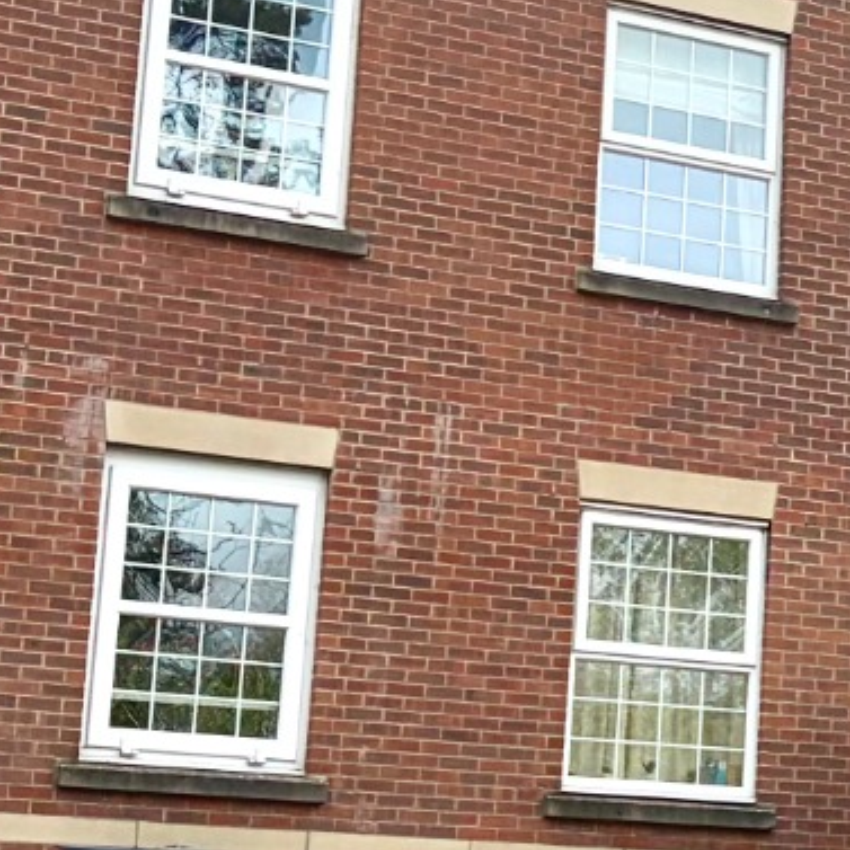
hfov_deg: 13.2
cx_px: 1267
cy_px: 347
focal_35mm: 125
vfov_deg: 13.9
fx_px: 3473
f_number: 1.6
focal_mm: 5.96
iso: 50
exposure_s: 1/4950
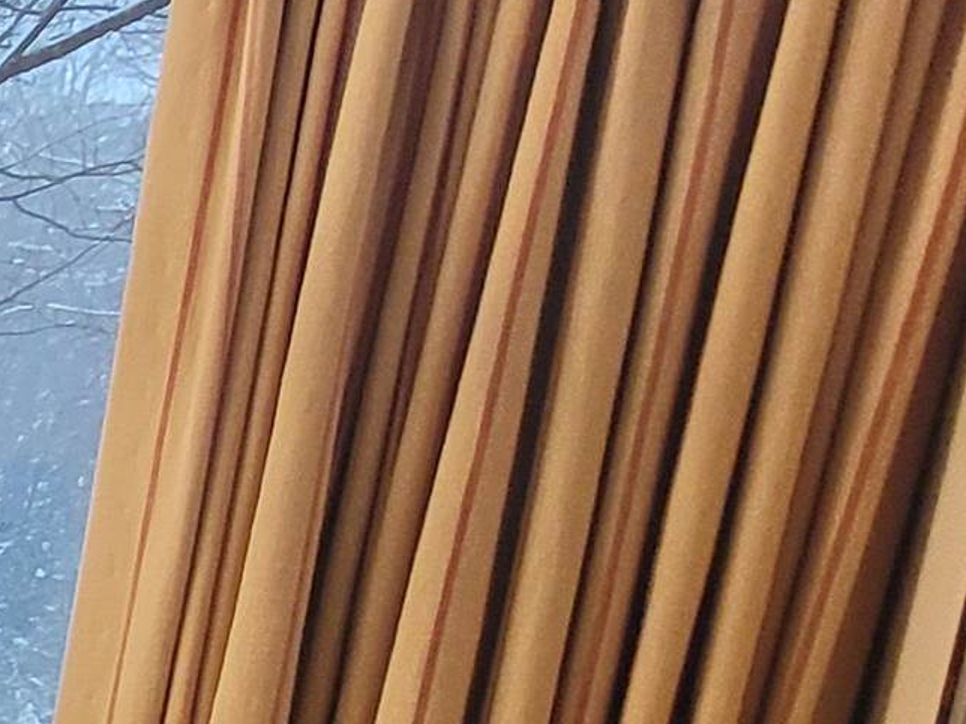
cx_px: -1062
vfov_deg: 21.4
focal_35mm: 62
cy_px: 940
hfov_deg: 18.0
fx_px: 1730
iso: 125
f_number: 2.2
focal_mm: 1.74
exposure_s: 1/60
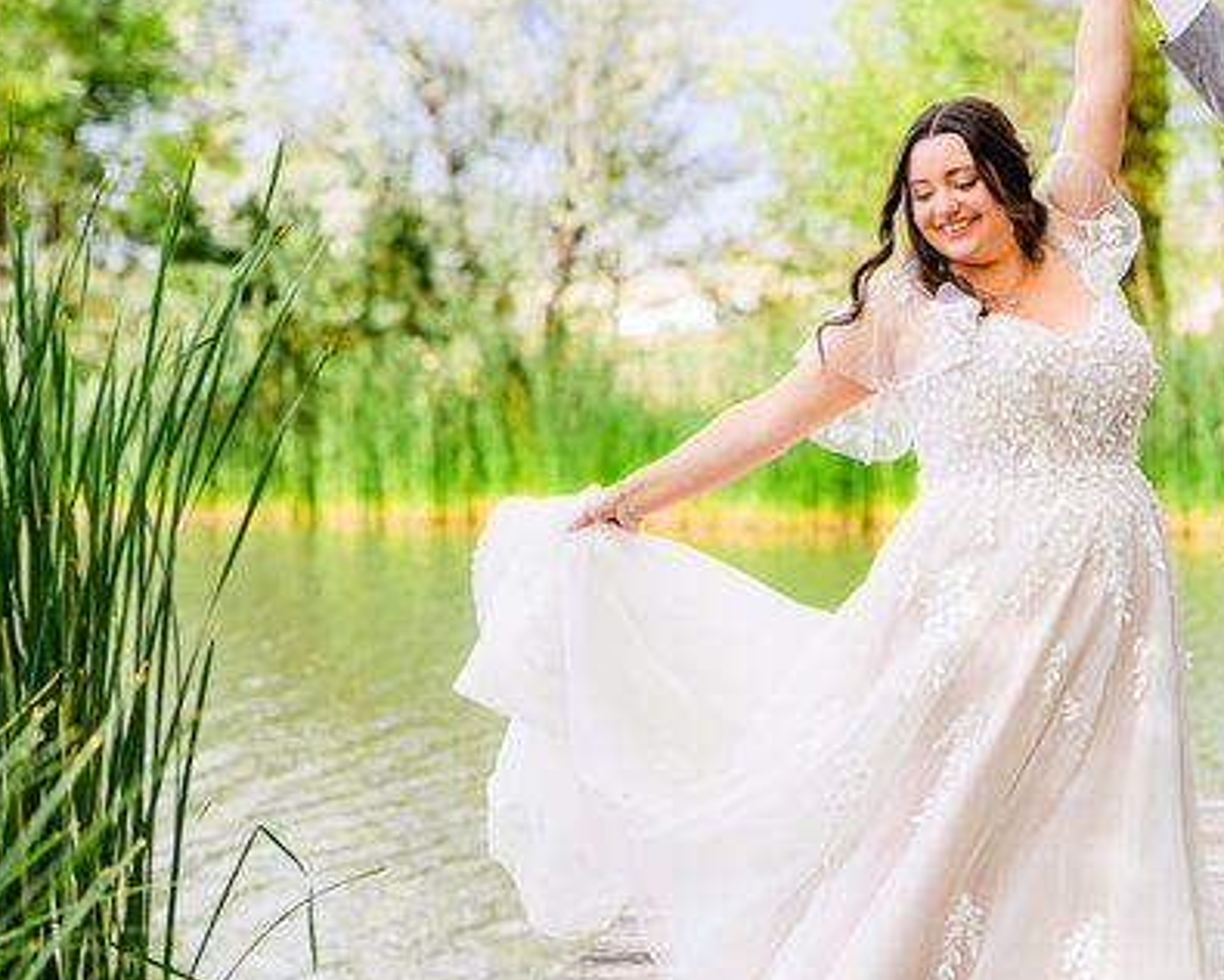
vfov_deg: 16.2
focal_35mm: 95
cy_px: 454
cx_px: 1044
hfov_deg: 19.9
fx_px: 3441
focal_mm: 50
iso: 100
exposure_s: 1/1000
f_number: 2
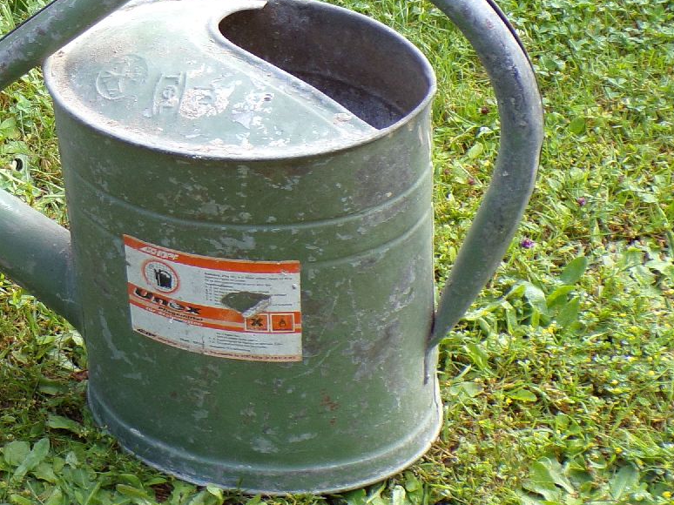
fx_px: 1946
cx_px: 63
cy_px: 46
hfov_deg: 19.3
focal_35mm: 100
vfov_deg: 14.6
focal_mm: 7.6
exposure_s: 1/100
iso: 80
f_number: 3.4
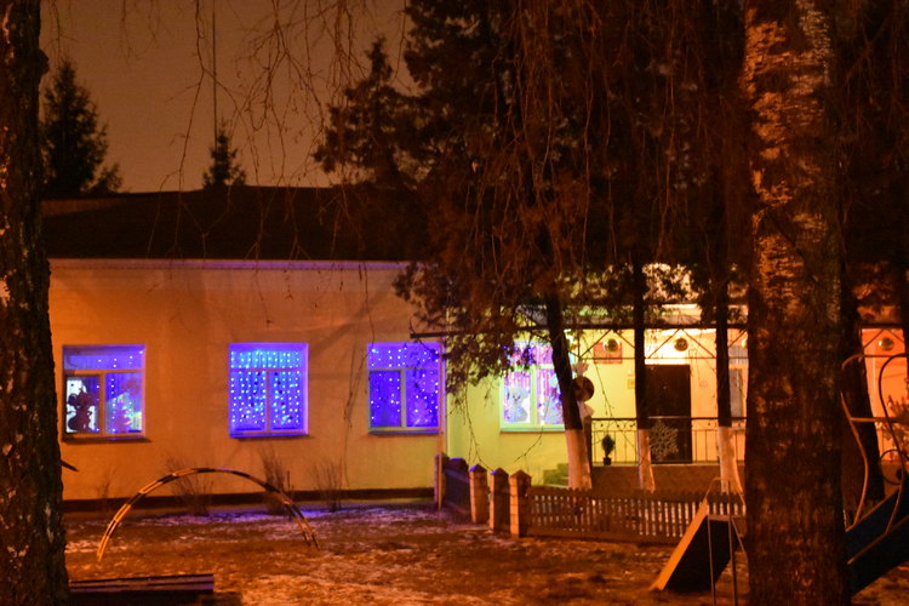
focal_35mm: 68
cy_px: 303
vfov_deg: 20.2
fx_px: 1704
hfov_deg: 29.9
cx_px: 454
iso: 12800
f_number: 4.5
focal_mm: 45
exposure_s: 1/10
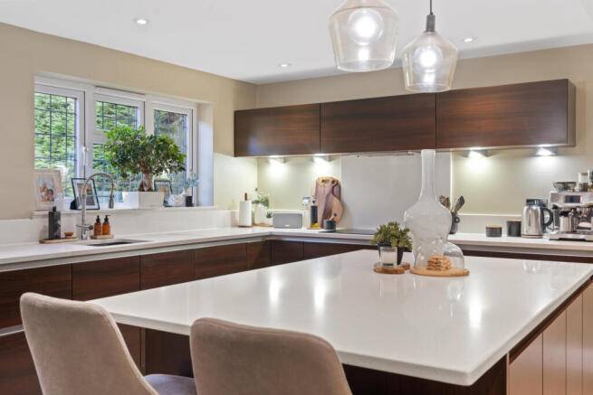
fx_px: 568
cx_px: 296
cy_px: 198
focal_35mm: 34
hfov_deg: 55.1
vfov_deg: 38.4
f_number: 8
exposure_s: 2.5
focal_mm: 34.5
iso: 320
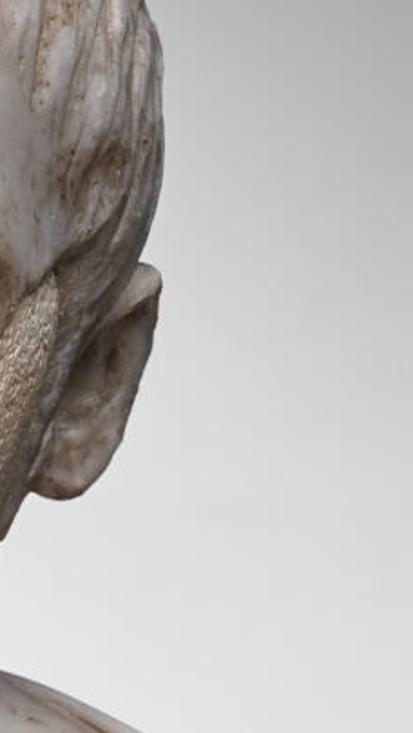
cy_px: 756
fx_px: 4397
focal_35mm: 226
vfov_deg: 9.5
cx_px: -246
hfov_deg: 5.3
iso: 100
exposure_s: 1/125
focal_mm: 80
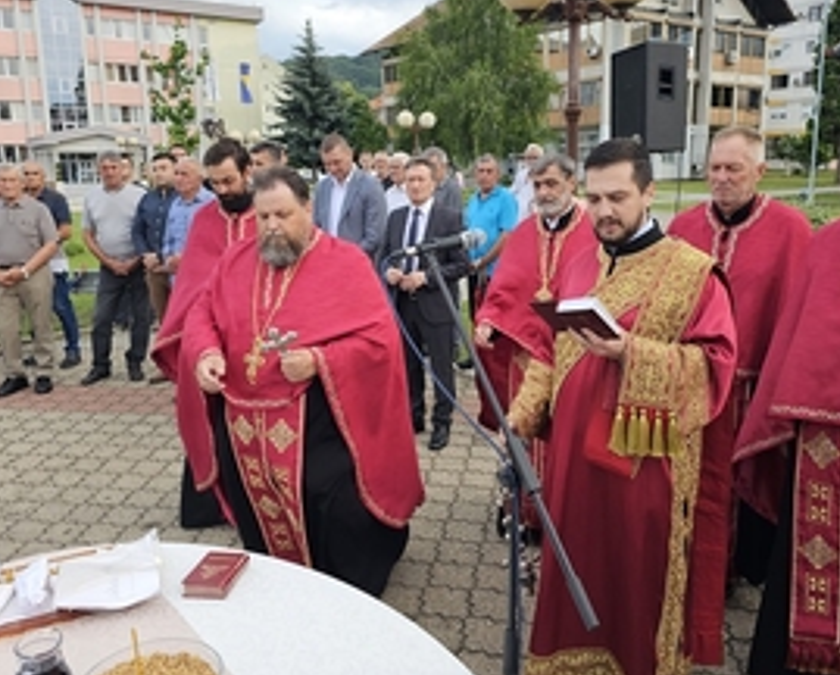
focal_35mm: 30
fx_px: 747
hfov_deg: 58.6
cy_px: 303
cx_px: 456
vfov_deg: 48.5
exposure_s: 1/180
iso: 40
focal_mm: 6.3
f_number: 1.7
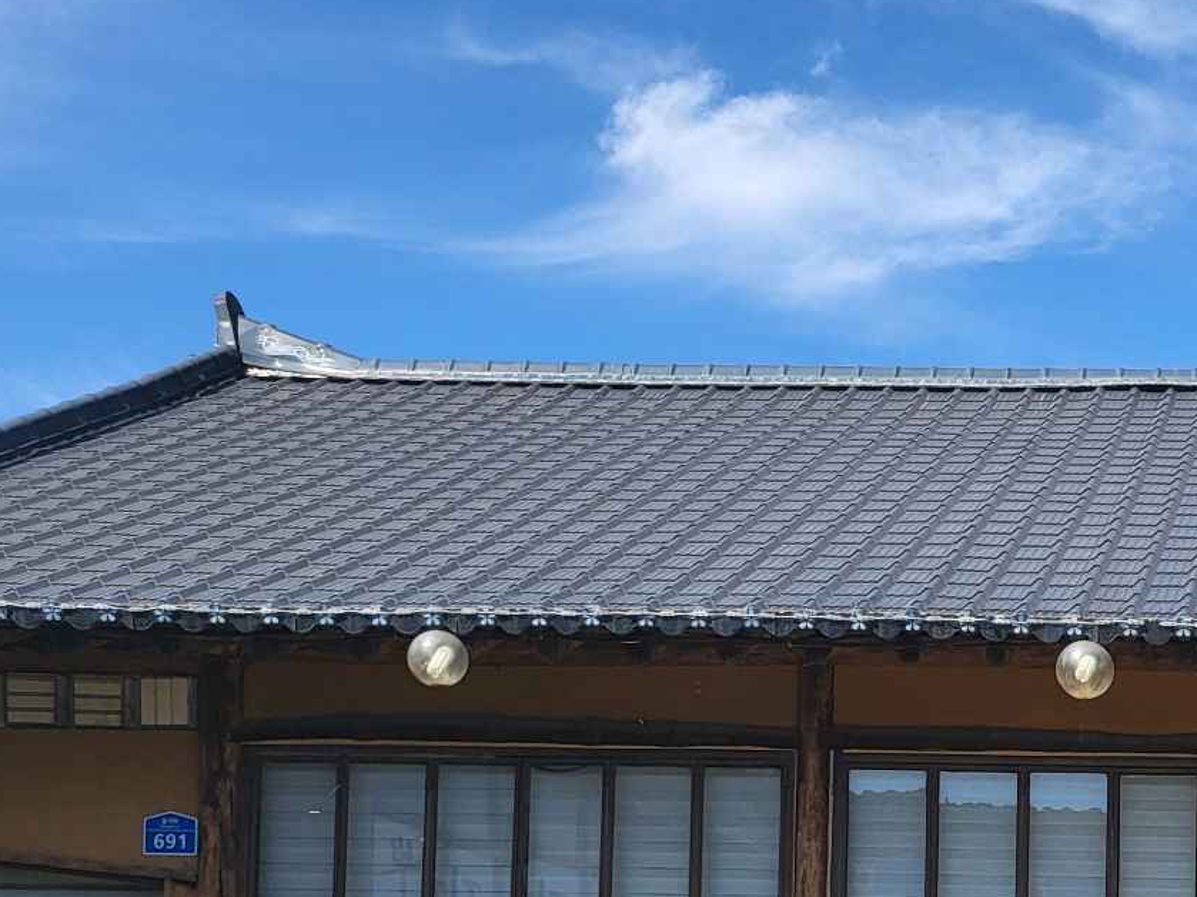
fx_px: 2144
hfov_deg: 28.1
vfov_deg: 22.0
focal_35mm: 62
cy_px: 1061
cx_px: 1351
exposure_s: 1/2365
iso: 50
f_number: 1.8
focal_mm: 4.25
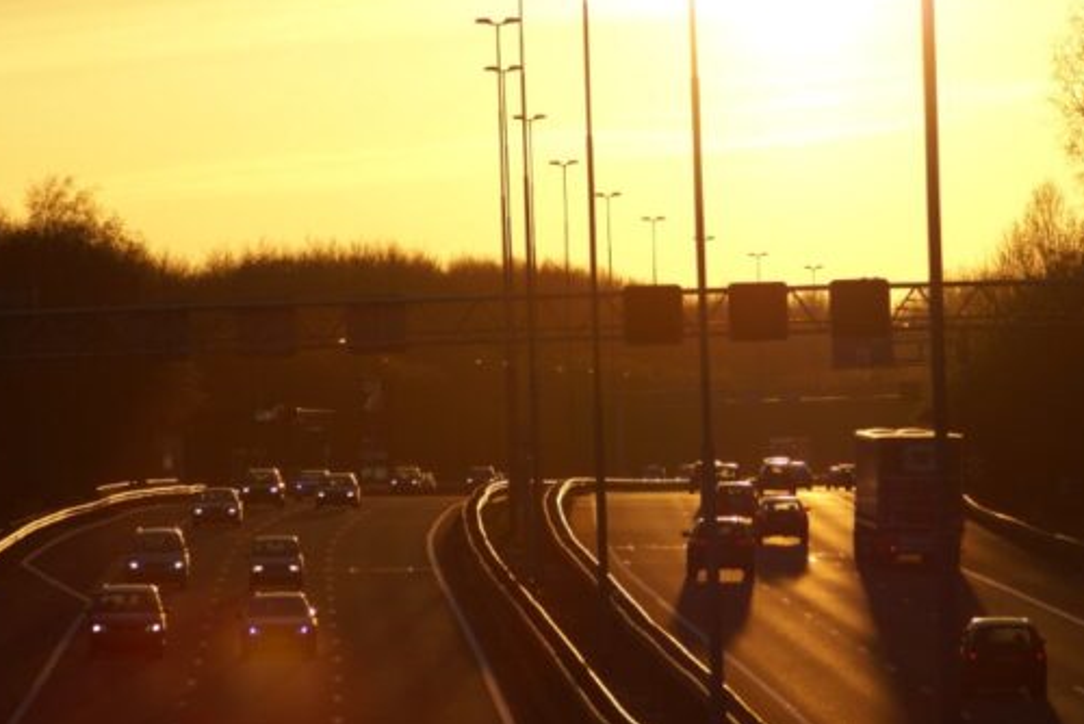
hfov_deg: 6.4
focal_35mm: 324
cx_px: 518
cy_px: 339
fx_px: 9761
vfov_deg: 4.2
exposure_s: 1/400
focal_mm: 180
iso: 100
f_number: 6.3
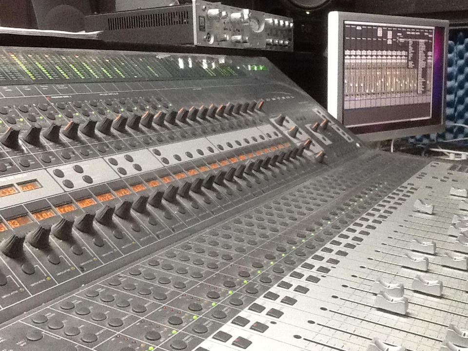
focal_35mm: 44
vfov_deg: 32.9
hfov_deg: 42.9
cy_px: 176
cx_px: 234
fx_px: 595
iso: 320
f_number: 2.4
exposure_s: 1/30
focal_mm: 2.03
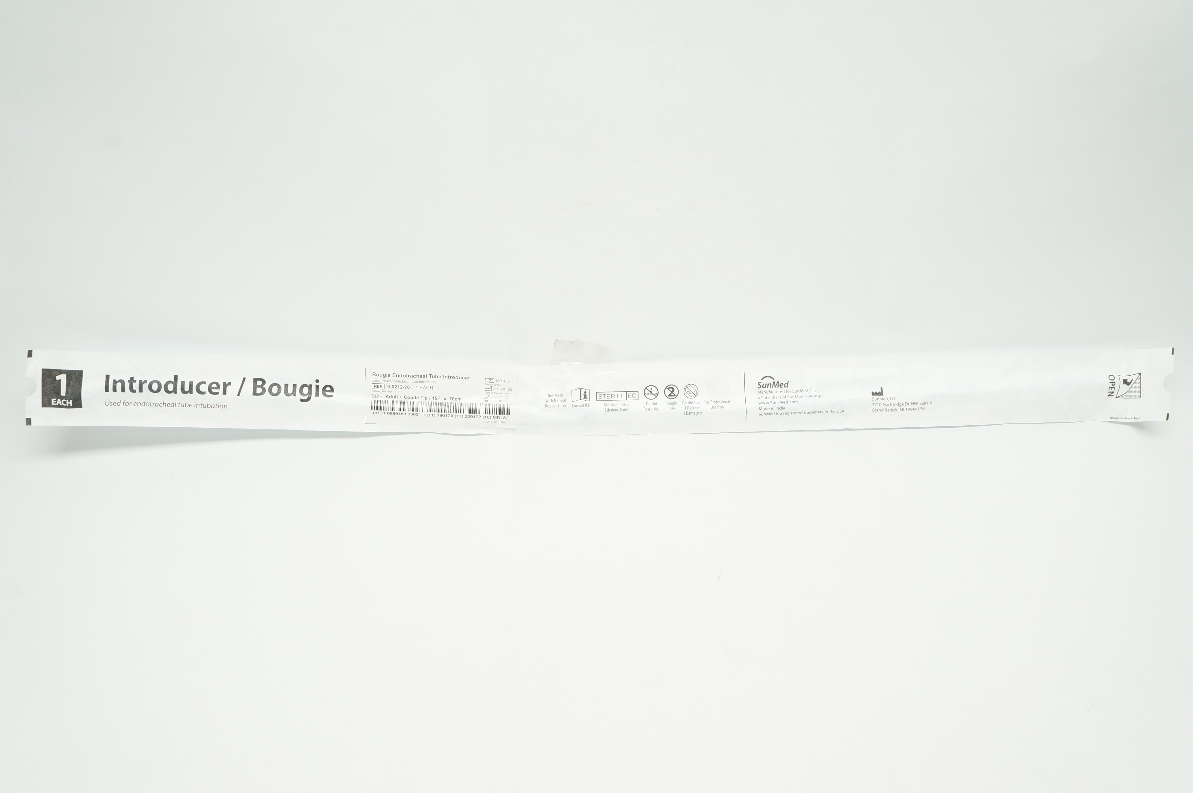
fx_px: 993
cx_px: 596
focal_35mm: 30
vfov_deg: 43.5
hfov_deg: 62.0
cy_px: 396
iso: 400
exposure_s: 1/30
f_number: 8
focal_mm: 20
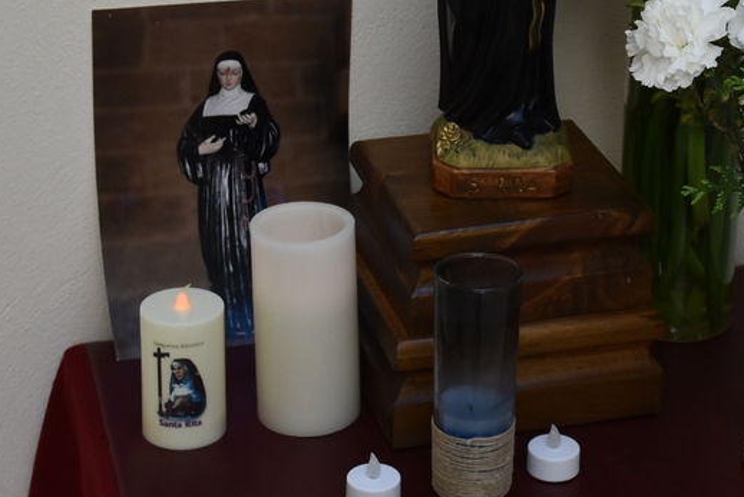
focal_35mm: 104
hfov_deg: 19.5
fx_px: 2151
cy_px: 57
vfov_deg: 13.1
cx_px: 520
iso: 400
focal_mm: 30
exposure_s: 1/125
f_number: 5.6
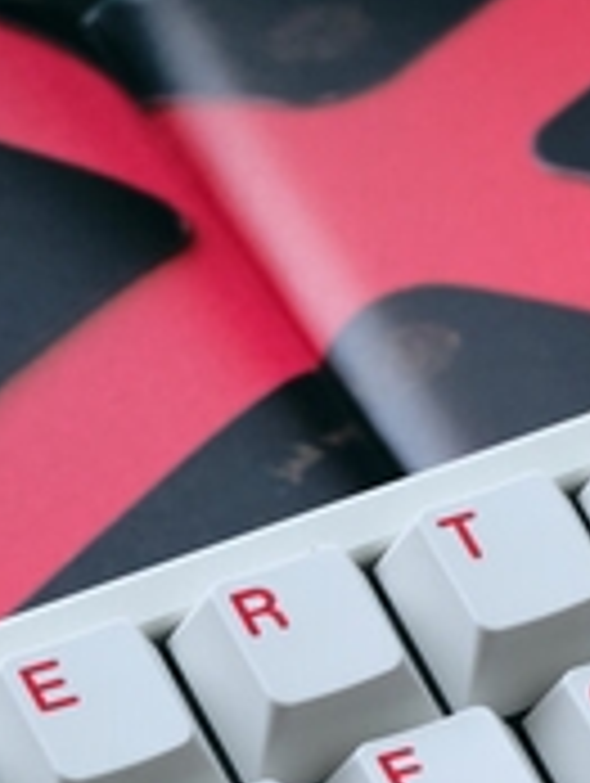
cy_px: 760
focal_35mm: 512
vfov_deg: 3.9
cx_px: 667
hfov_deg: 2.9
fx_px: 11607
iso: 400
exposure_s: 1/30
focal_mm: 110
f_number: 5.6
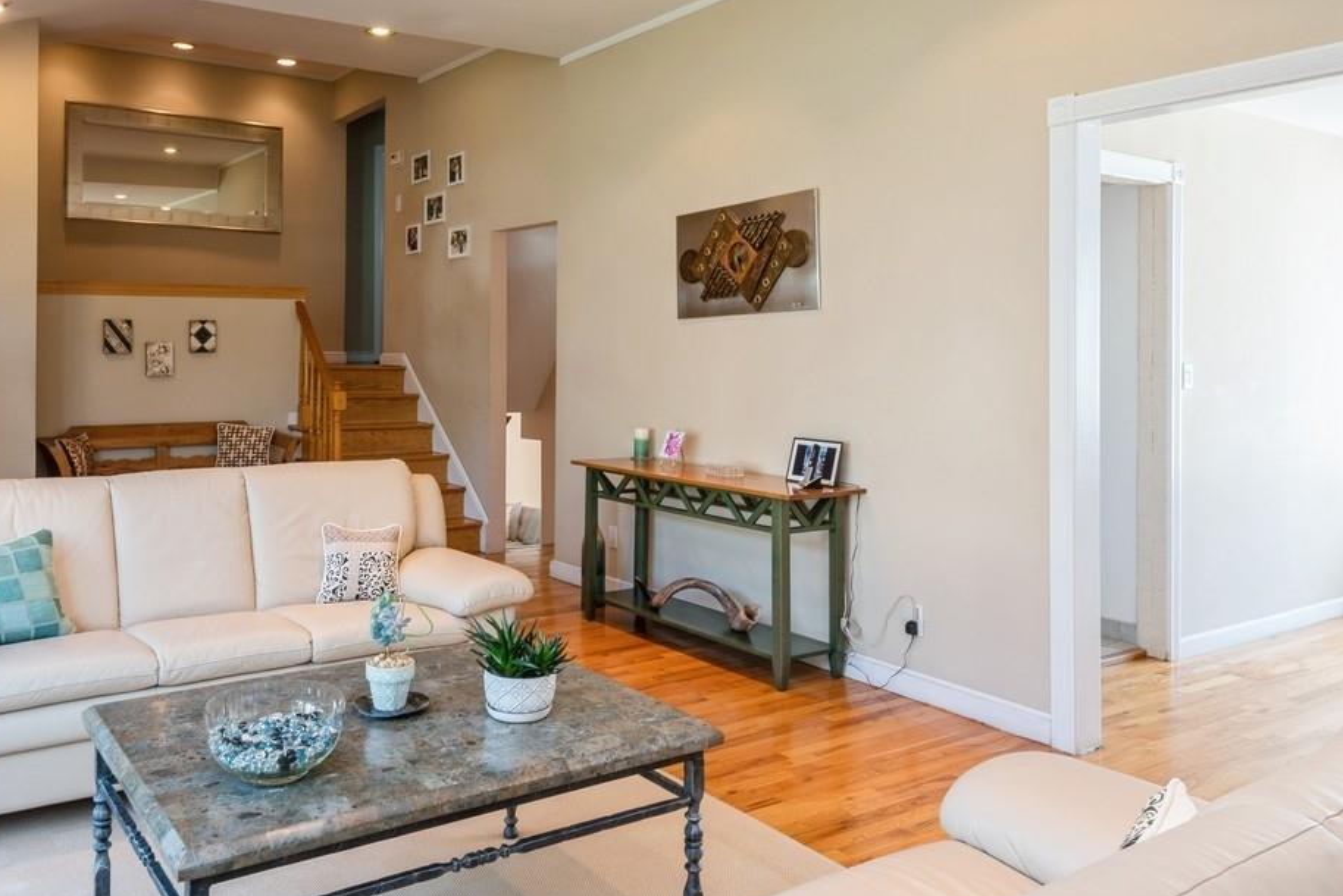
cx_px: 547
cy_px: 335
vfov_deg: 46.0
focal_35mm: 28
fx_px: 1045
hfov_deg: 64.9
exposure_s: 1/8
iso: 200
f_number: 9
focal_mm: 16
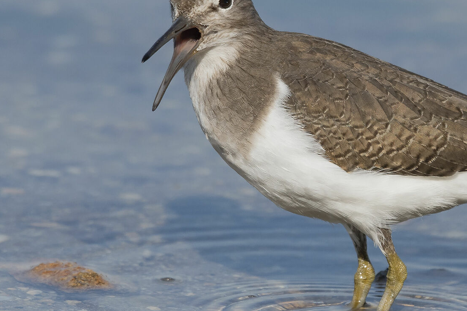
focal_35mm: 1633
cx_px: 301
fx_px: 21185
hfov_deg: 1.3
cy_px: 132
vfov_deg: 0.8
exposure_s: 1/750
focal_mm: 500
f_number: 8
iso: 250
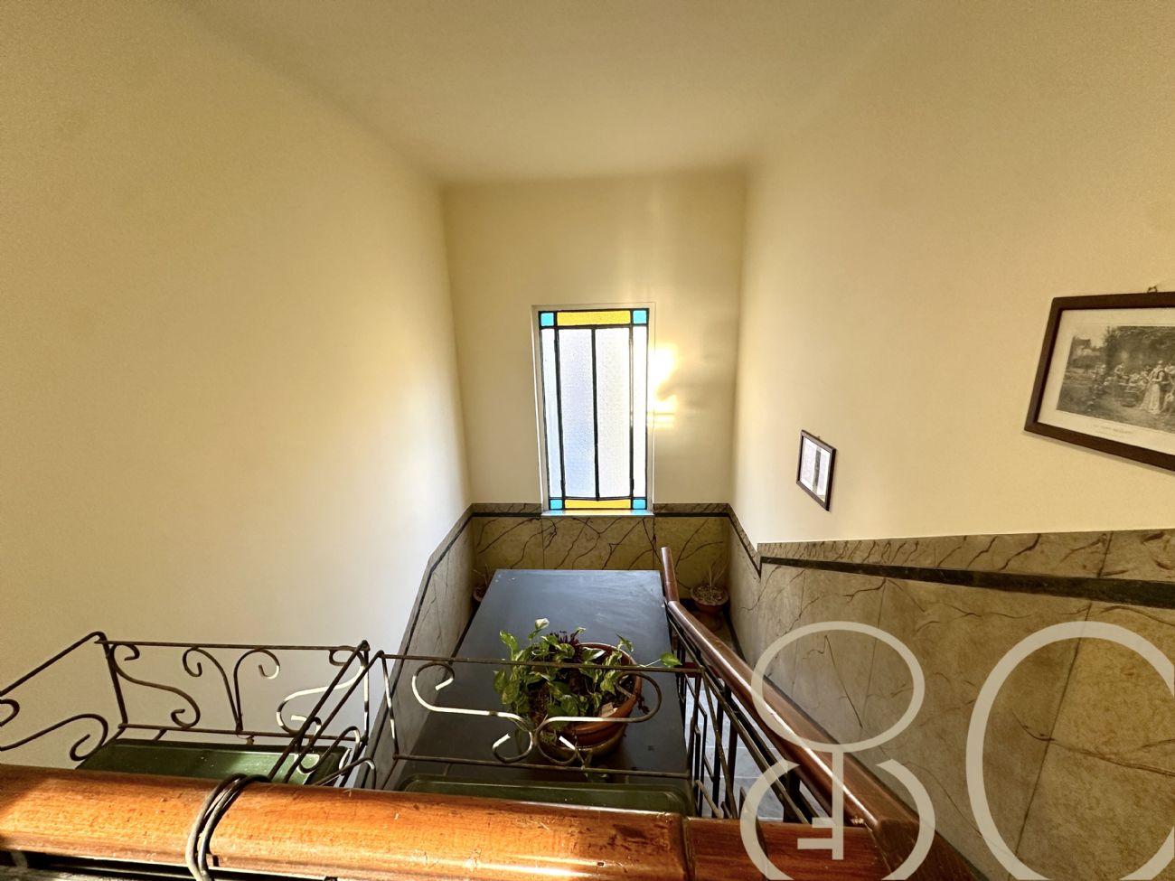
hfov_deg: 102.1
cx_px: 588
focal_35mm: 14
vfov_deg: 85.7
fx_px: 475
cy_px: 440
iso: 200
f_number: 2.2
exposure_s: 1/99
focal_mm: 2.22
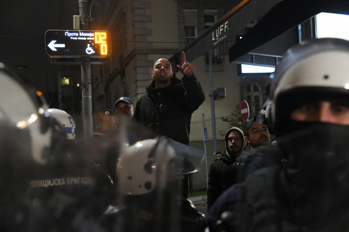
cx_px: 174
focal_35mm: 50
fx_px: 485
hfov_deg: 39.6
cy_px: 116
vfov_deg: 27.0
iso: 12800
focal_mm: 50
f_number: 4
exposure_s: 1/100
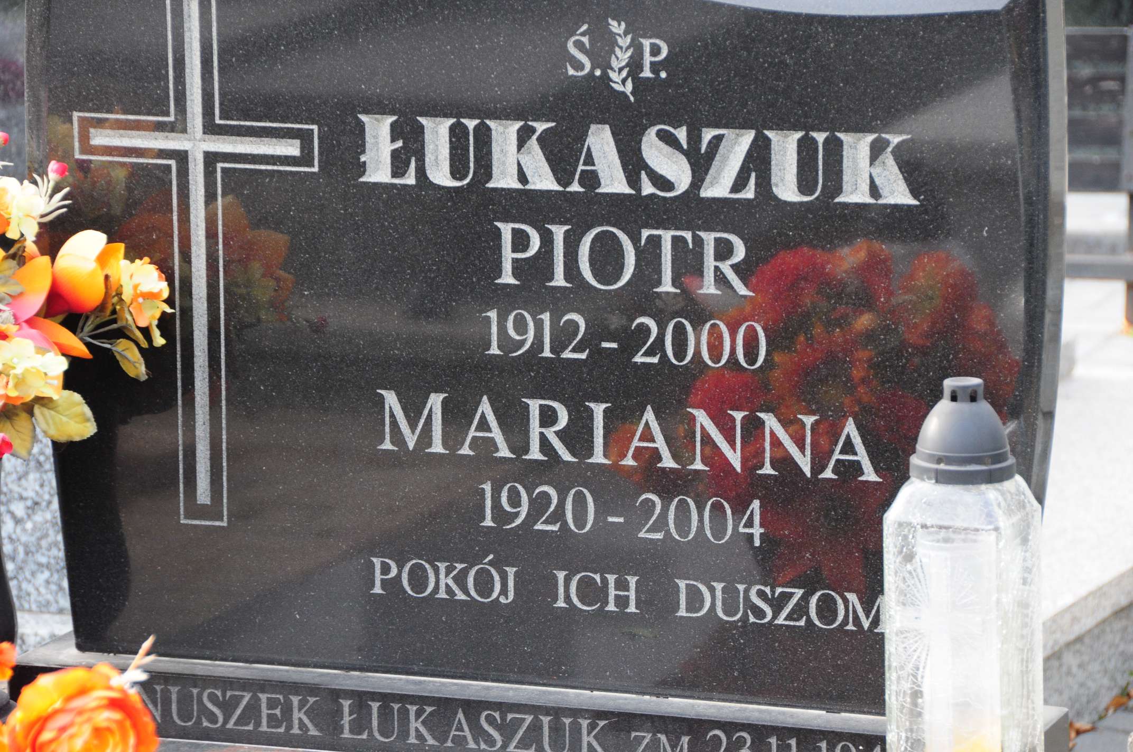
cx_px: 566
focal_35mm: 158
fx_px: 4951
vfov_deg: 8.7
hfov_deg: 13.1
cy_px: 376
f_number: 7.1
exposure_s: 1/125
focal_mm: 105
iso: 500
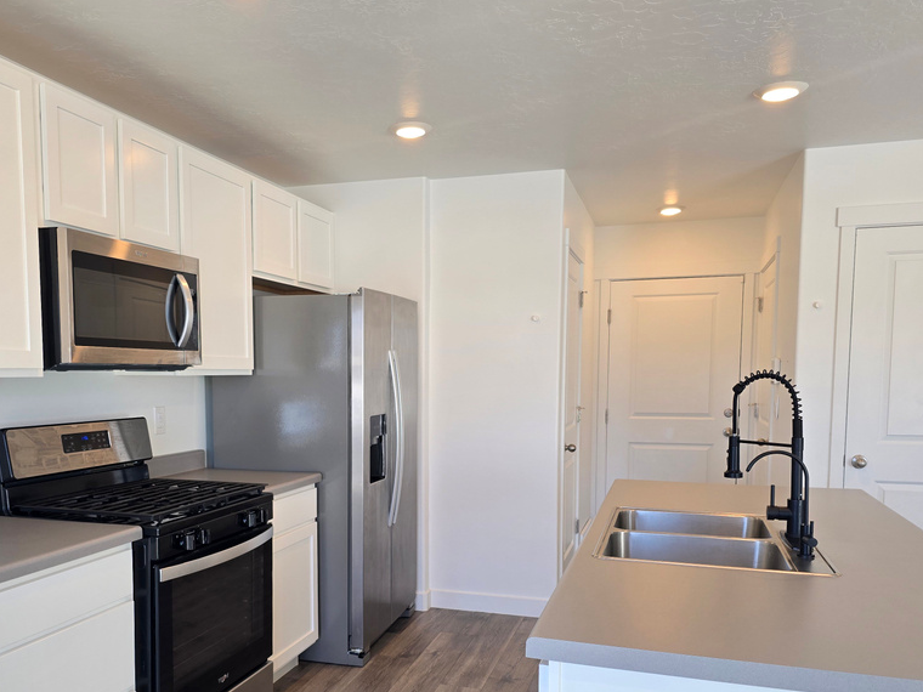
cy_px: 442
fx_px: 827
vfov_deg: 45.0
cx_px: 381
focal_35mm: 31
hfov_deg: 58.0
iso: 80
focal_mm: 6.3
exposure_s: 1/120
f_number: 1.7
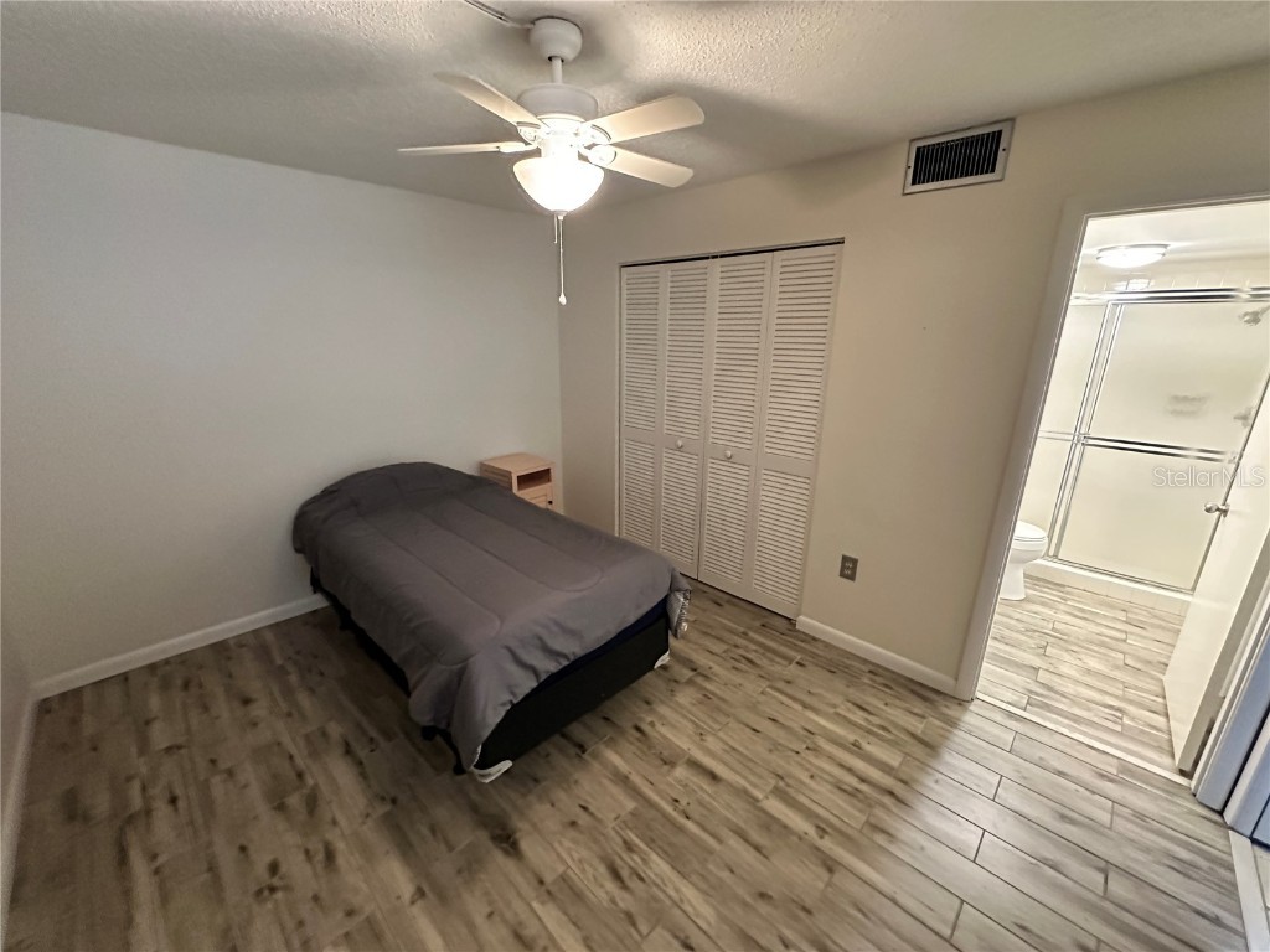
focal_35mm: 14
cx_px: 635
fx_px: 514
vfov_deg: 85.7
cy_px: 476
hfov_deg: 102.1
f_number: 2.2
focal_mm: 2.22
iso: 1000
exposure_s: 1/60
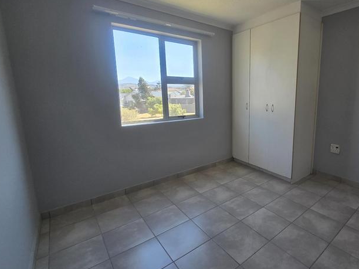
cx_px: 226
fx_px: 176
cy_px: 132
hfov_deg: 89.0
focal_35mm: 17
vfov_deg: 74.7
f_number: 2.2
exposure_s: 1/253
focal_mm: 2.2
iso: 50
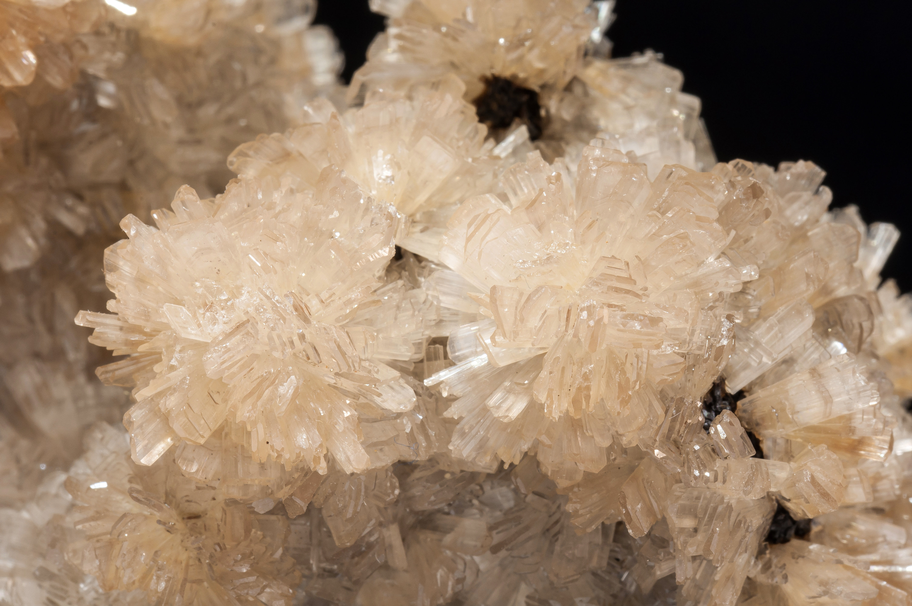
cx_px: 456
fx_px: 2277
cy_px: 303
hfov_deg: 22.6
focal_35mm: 90
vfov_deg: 15.2
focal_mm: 60
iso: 250
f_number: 25
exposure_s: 1.6
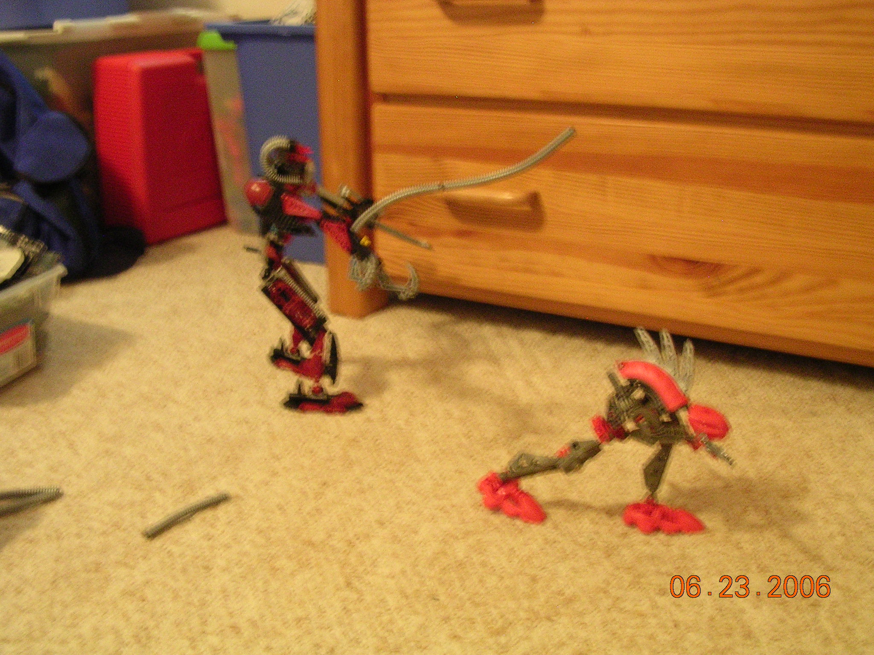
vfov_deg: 37.7
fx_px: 959
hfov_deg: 49.0
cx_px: 437
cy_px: 328
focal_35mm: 38
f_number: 2.8
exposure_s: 1/2.7
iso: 400
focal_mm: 5.8
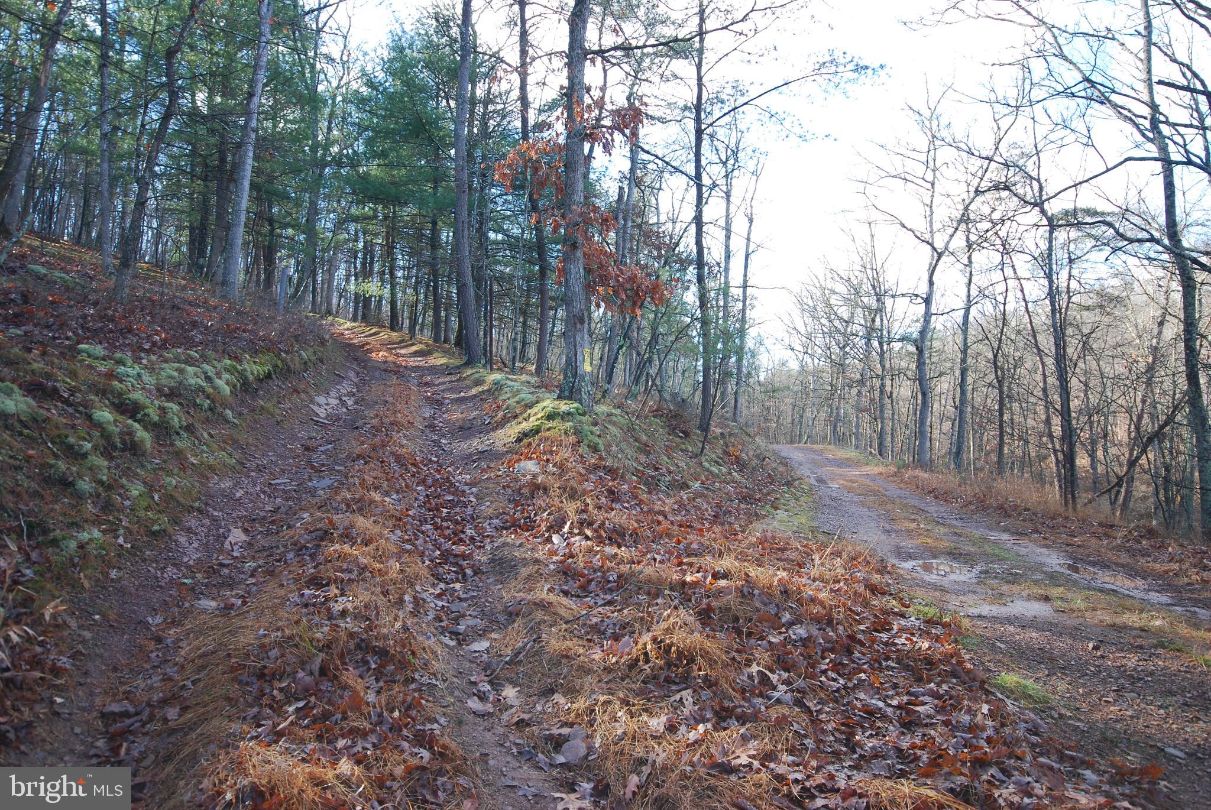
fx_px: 808
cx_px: 606
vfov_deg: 53.2
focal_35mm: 24
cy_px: 405
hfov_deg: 73.7
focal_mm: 16
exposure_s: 1/60
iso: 200
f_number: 5.6
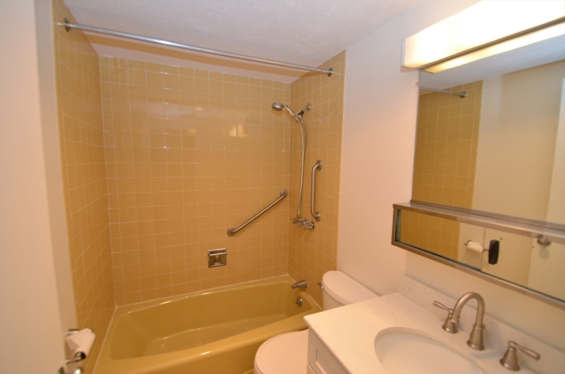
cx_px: 282
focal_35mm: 15
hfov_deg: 100.5
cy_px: 187
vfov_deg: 77.1
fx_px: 235
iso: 220
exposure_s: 1/60
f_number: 4
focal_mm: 10
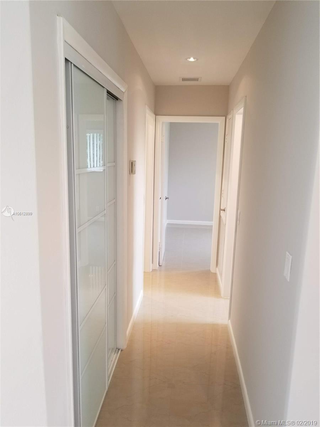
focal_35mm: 26
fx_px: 320
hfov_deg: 53.1
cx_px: 160
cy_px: 214
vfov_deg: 67.3
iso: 160
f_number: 1.7
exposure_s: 1/40
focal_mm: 4.25
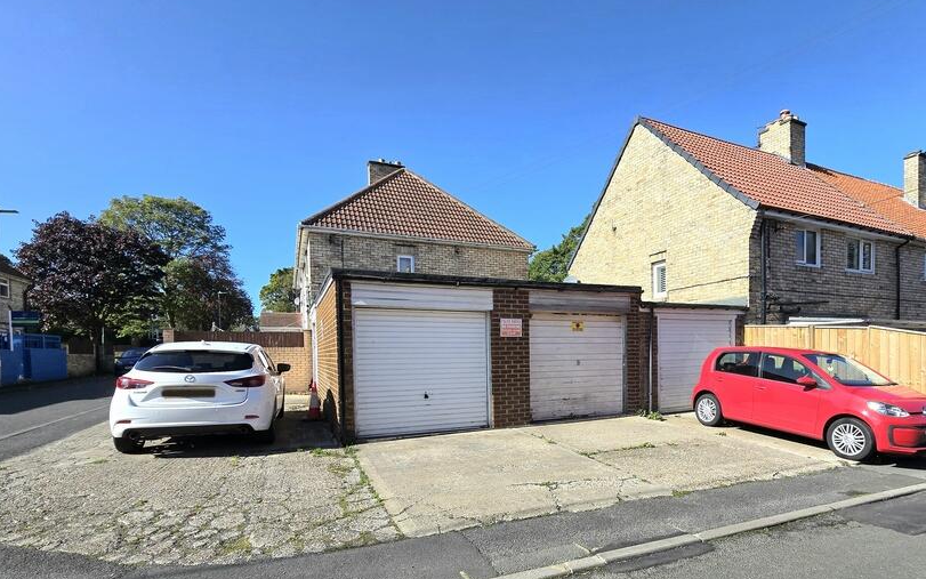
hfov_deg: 93.7
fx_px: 429
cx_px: 529
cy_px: 355
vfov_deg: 67.2
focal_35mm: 17
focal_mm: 2.2
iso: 50
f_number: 2.2
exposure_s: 1/2000
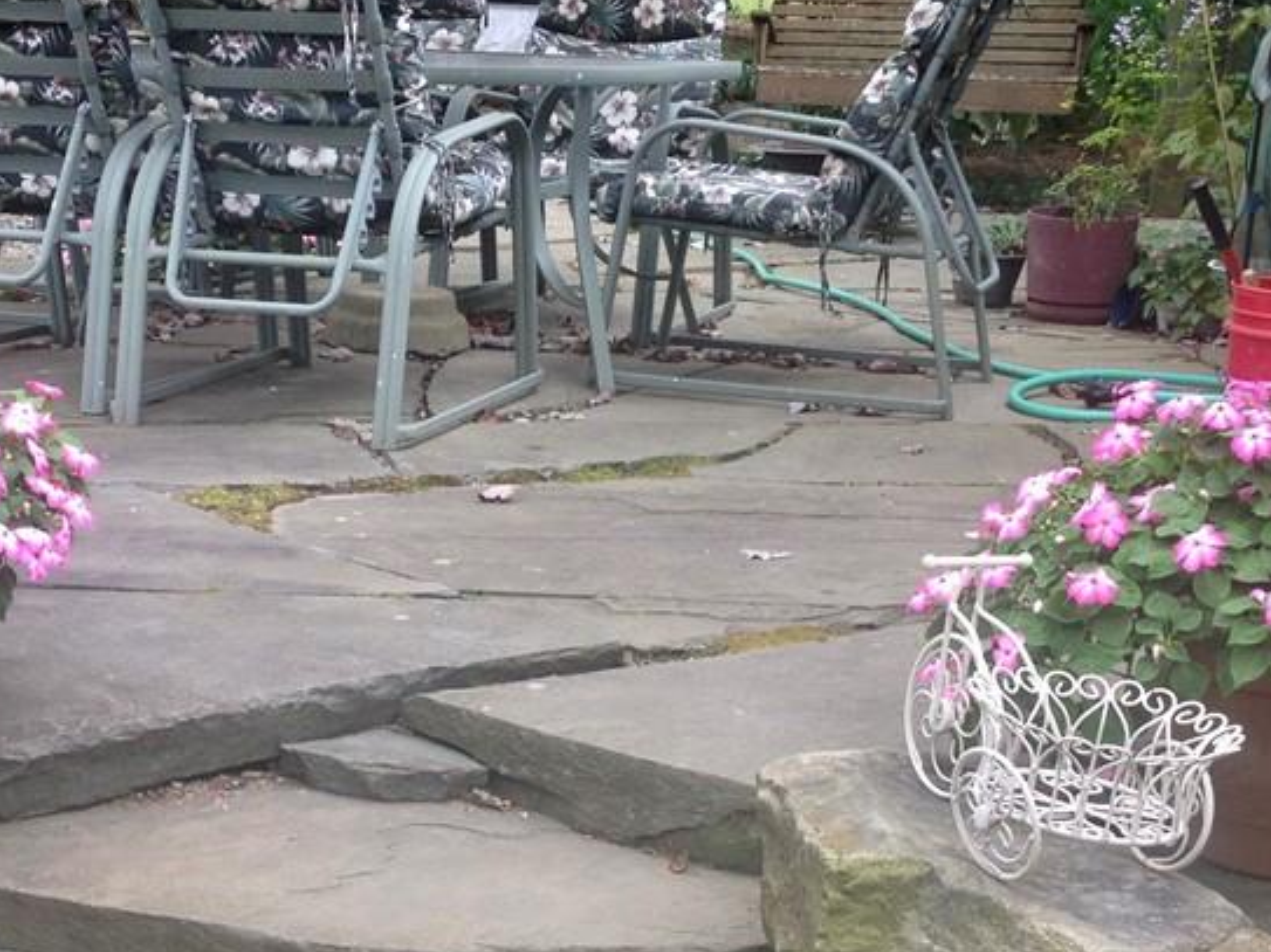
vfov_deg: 22.2
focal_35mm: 66
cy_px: 625
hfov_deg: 29.4
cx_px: 541
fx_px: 2423
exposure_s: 1/120
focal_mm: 4.28
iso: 50
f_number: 2.4
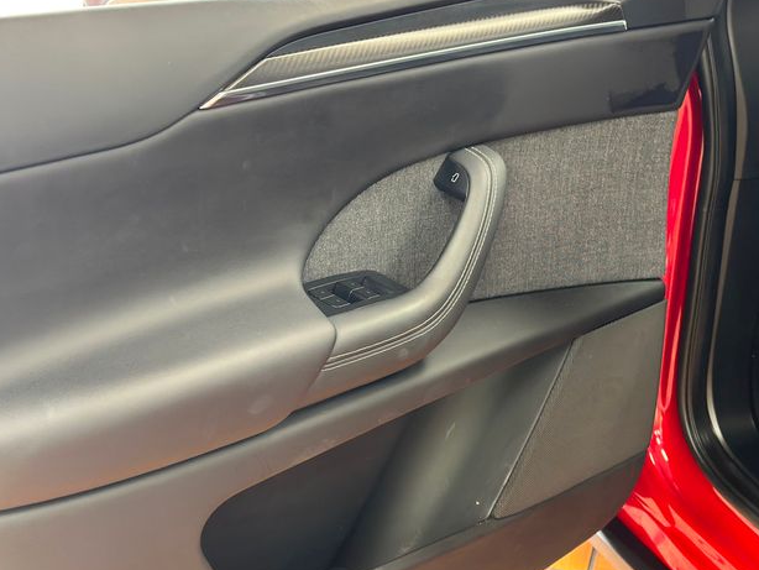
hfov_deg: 38.2
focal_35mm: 50
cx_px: 366
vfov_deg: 29.1
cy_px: 279
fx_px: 1097
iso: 320
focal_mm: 6.86
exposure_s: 1/40
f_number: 1.78
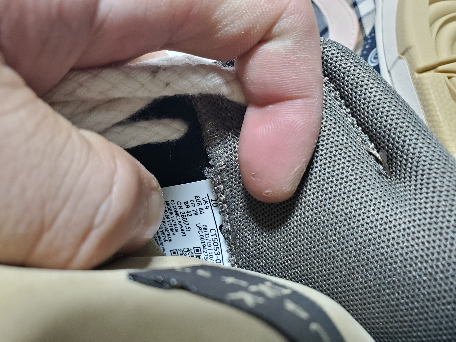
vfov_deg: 53.1
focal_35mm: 26
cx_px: 228
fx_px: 343
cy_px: 171
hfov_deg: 67.3
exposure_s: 1/100
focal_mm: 4.3
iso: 100
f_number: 2.4
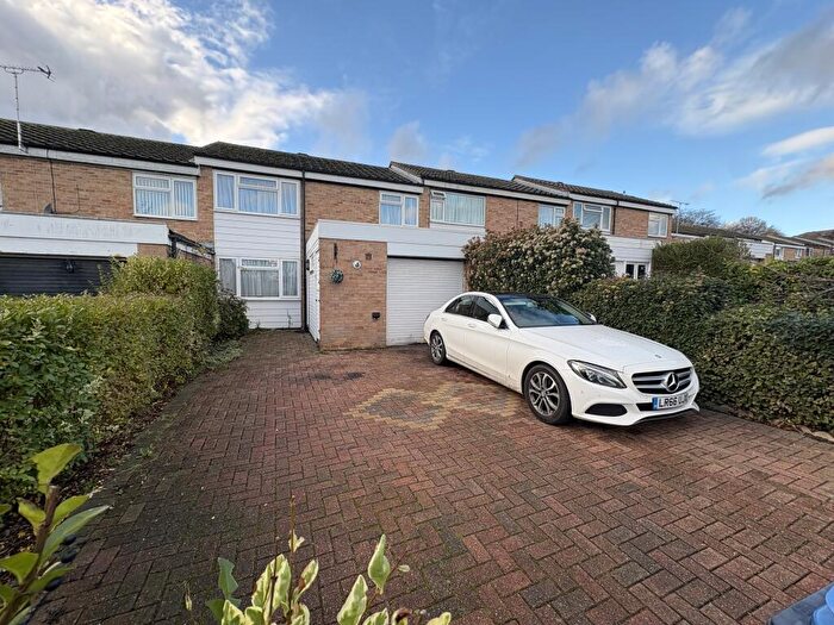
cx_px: 417
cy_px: 312
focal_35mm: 14
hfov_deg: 102.1
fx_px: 337
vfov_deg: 85.7
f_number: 2.2
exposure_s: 1/289
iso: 40
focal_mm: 2.22
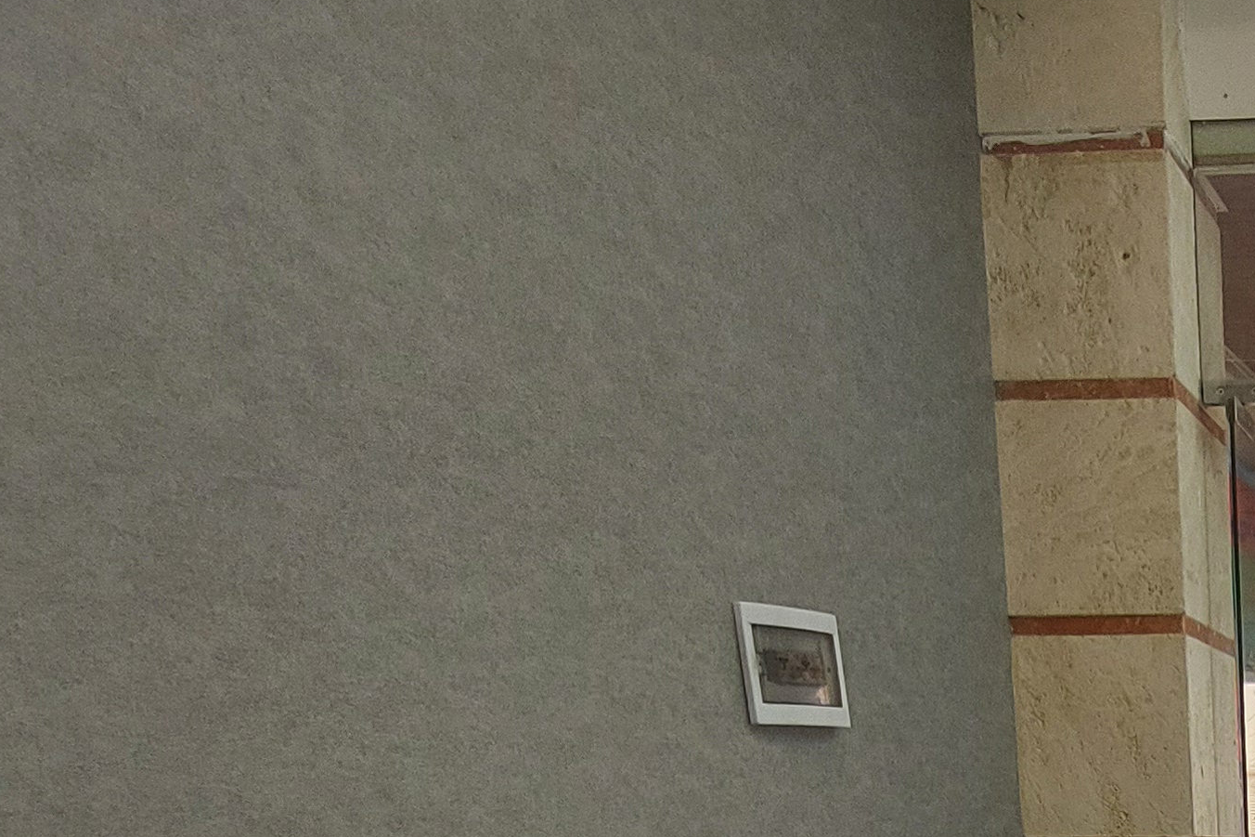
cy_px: 1157
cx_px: 1490
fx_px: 1394
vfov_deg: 26.8
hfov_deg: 37.3
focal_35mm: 40
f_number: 2.2
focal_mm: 1.74
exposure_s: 1/100
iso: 50
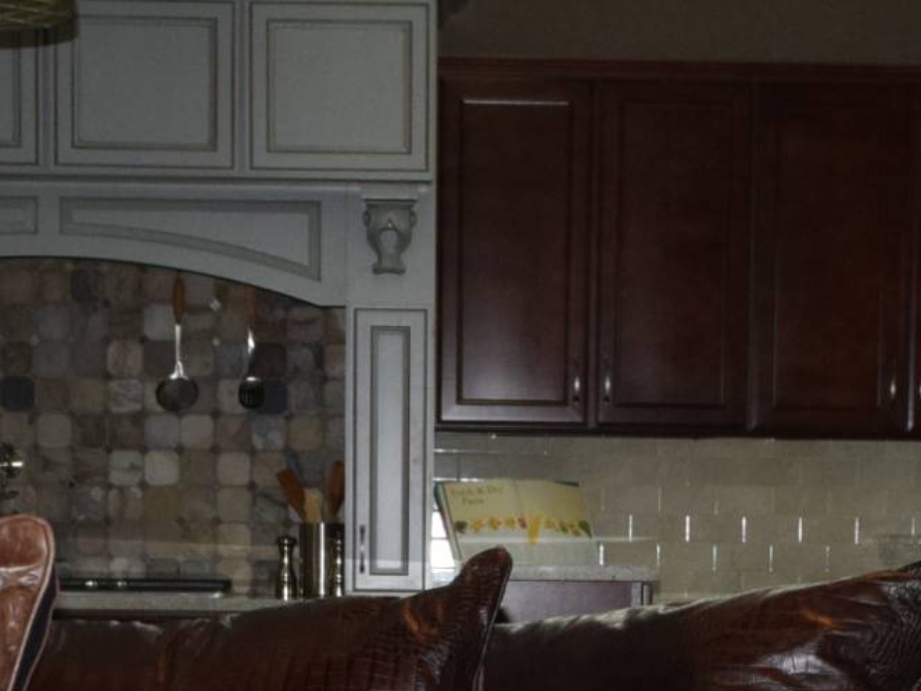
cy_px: 1042
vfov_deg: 12.1
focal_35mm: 117
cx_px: 533
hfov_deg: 16.8
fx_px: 3113
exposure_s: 1/100
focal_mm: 18
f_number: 10
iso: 800
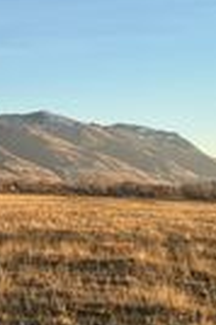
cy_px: 106
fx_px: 839
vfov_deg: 21.8
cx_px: -15
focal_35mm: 93
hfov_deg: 14.4
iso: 80
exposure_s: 1/1751
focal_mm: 6.86
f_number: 1.78
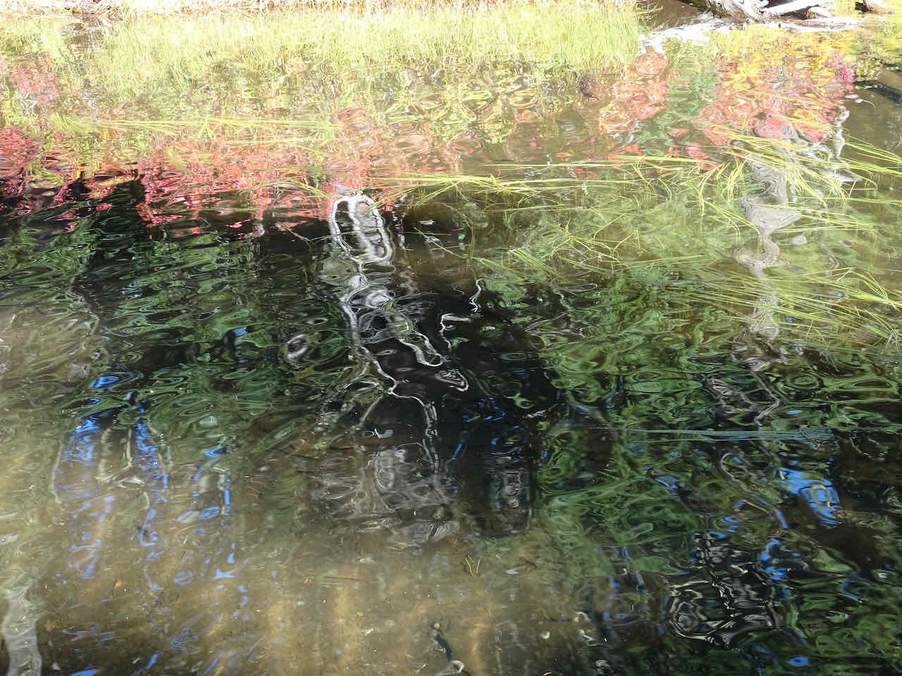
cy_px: 338
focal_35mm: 73
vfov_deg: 20.2
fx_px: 1902
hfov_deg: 26.7
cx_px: 451
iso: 160
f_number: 5
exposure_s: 1/80
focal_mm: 12.42
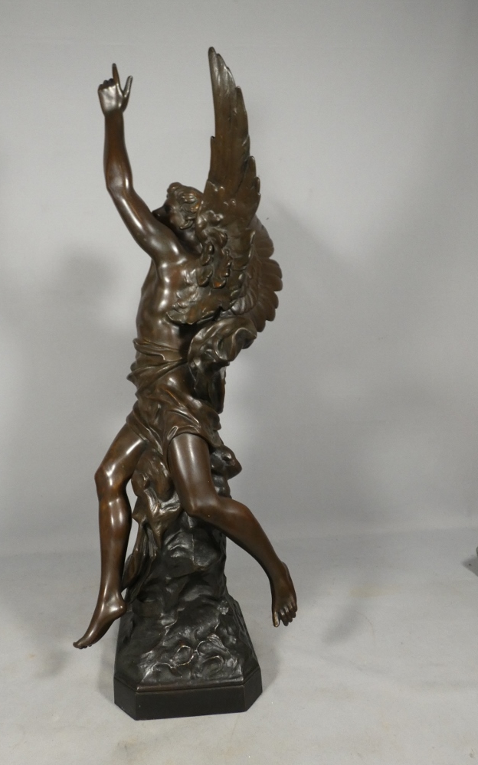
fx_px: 521
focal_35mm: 25
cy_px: 379
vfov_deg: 72.6
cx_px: 189
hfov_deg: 48.9
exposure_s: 1/125
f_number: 3
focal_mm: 4.1
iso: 250
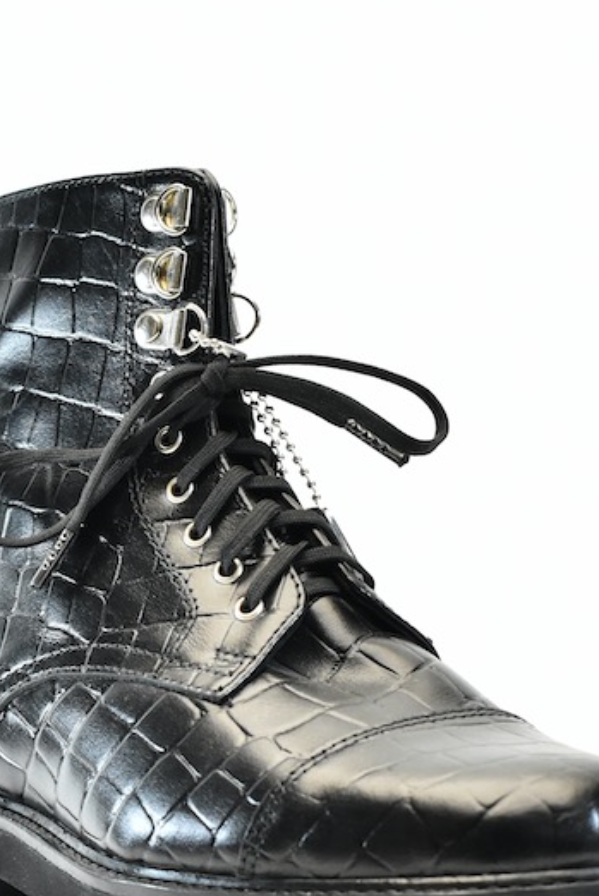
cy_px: 558
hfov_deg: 13.8
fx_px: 2471
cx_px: 285
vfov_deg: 20.5
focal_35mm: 99
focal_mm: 27
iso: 1600
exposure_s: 1/400
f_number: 5.6
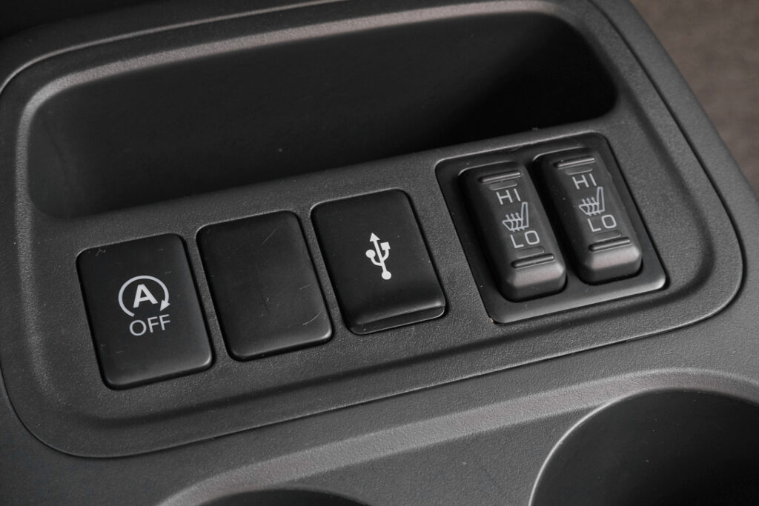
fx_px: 1328
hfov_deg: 31.9
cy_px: 253
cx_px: 380
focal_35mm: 63
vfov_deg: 21.6
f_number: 9
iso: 2000
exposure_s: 1/30
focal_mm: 42
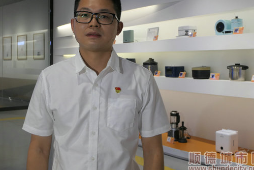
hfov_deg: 40.2
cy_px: 58
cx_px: 103
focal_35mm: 49
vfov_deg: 27.4
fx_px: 346
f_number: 3.3
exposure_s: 1/125
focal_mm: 13
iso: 400
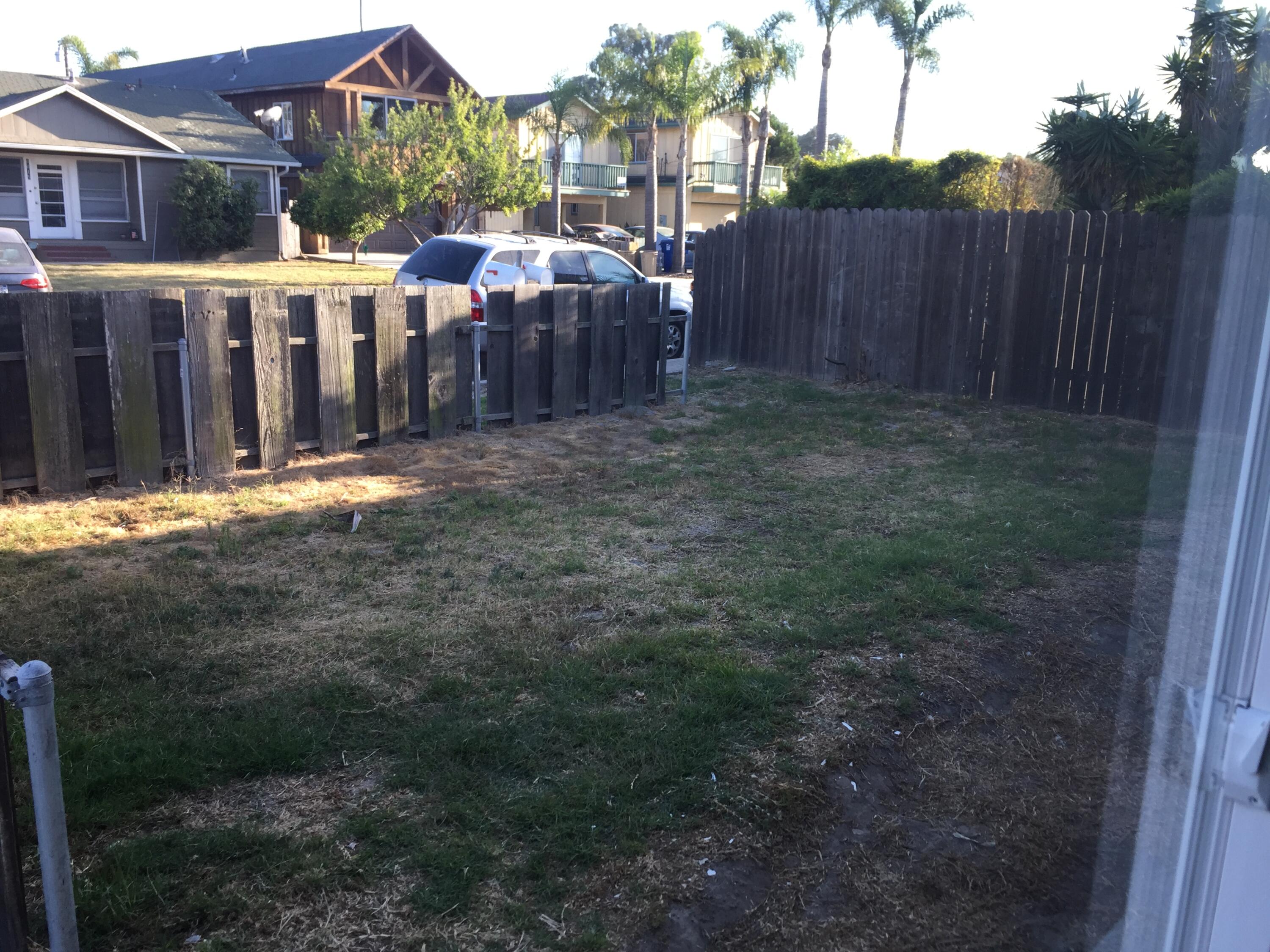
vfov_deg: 48.2
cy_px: 476
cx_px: 635
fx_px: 1064
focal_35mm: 29
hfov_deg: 61.7
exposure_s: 1/133
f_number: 2.2
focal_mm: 4.15
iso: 32
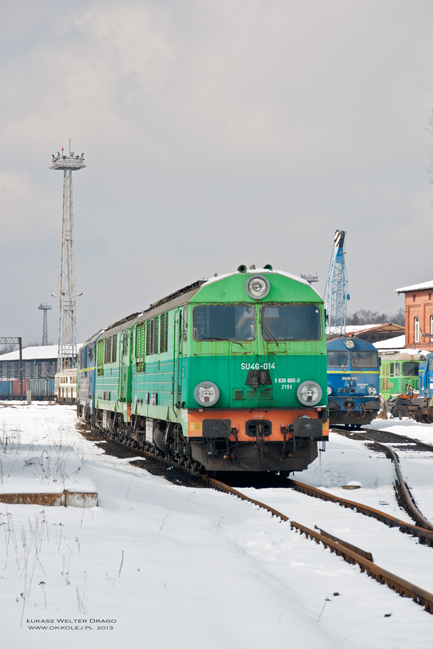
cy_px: 324
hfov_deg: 11.4
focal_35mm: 120
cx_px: 216
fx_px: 2164
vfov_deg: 17.1
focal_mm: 80
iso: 320
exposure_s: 1/800
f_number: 7.1
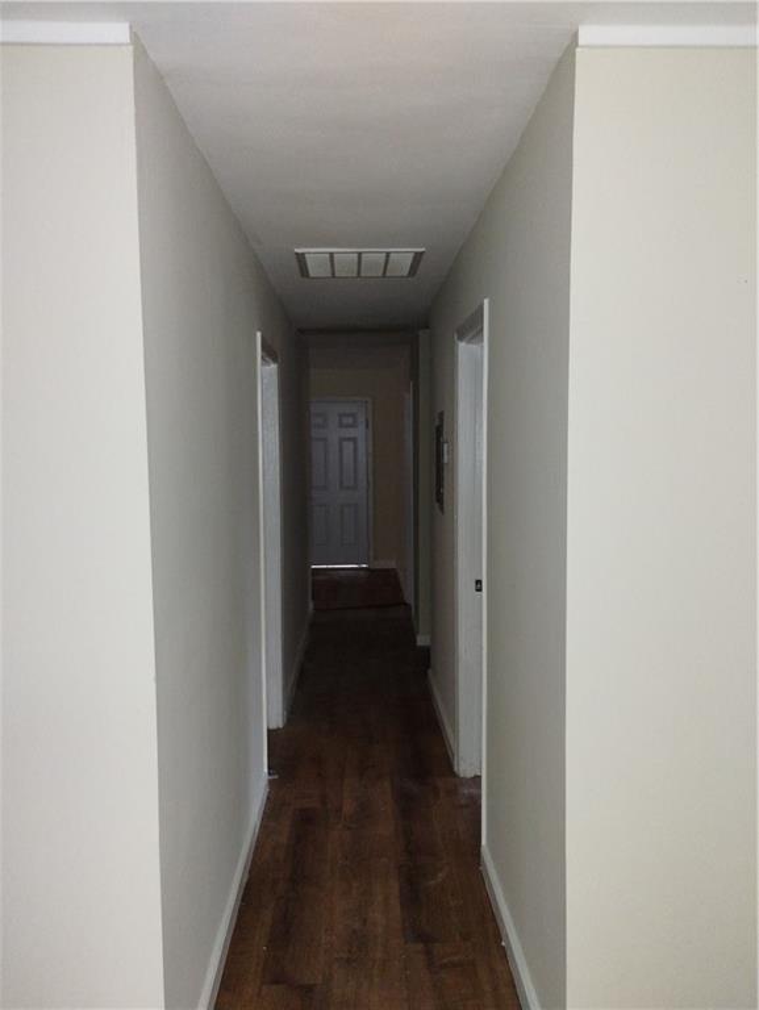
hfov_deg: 49.8
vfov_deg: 63.4
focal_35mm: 28
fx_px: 818
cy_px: 505
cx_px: 380
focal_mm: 4.27
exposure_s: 1/23.3
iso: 1600
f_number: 1.8
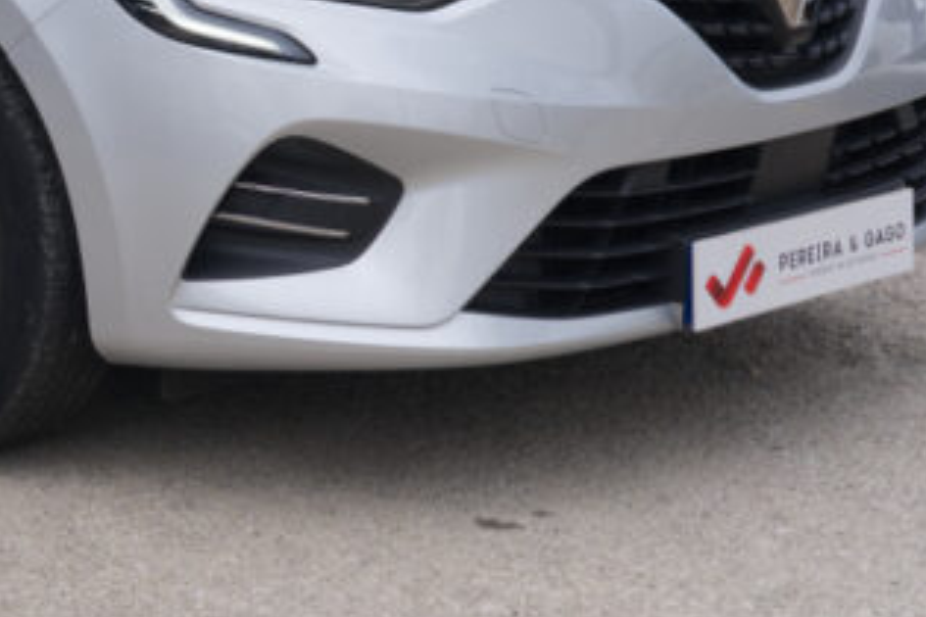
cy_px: -154
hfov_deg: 15.2
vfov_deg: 10.4
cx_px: -168
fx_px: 3344
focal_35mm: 130
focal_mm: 26.4
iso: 160
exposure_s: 1/160
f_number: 9
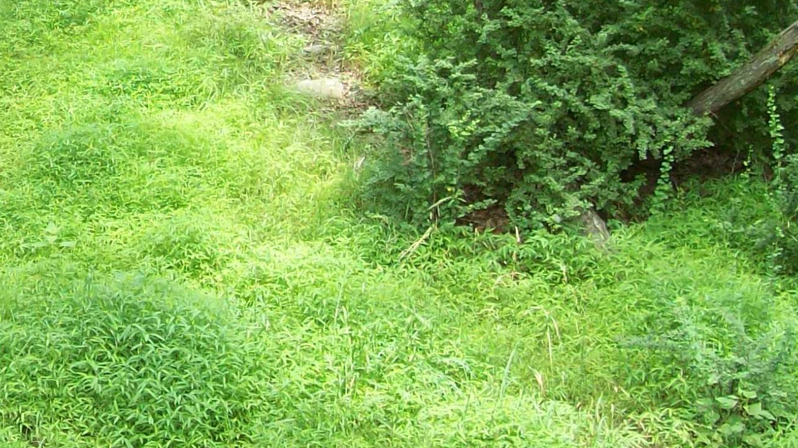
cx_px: -16
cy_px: 10
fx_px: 1925
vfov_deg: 13.1
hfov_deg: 22.4
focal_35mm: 91
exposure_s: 1/81.2
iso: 80
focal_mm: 6
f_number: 2.7
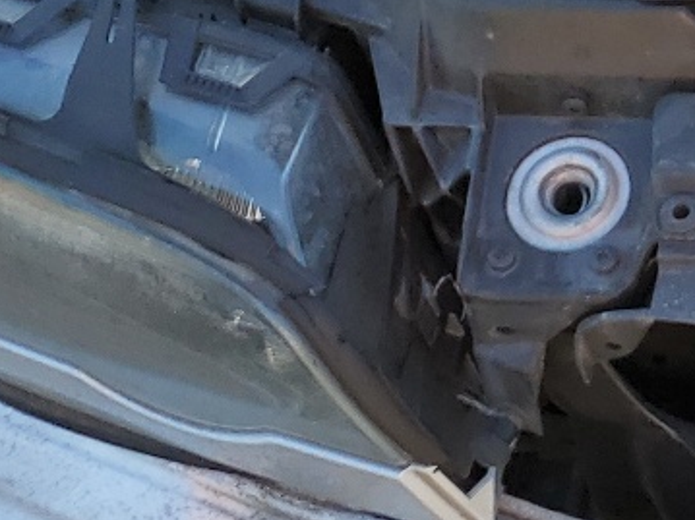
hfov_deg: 15.0
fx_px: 2328
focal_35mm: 116
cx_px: 1196
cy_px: -176
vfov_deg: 12.3
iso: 50
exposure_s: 1/588
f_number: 1.5
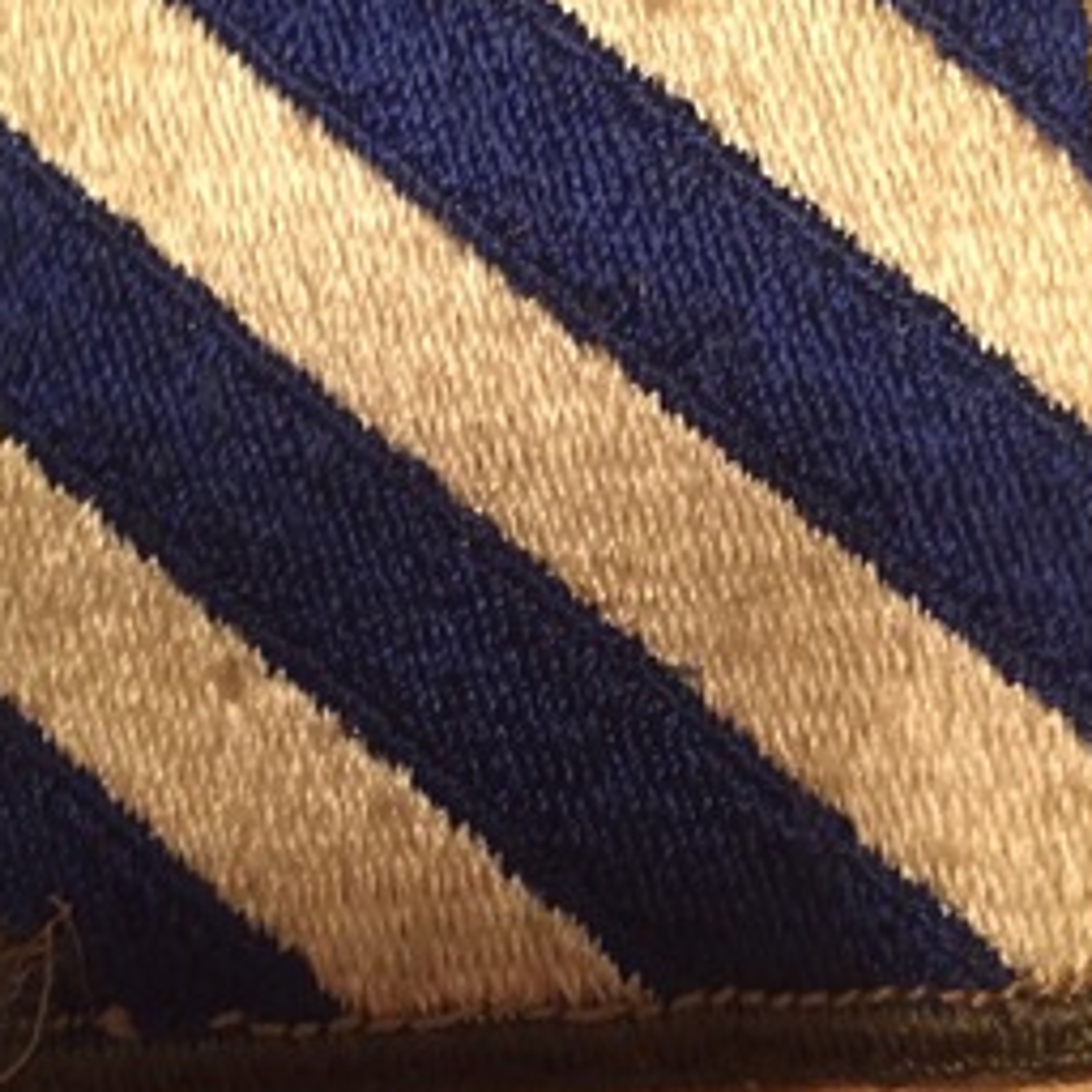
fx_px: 1713
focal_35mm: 48
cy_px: 444
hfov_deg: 35.4
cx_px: 550
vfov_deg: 35.2
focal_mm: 4.15
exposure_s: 1/30
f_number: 2.2
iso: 250
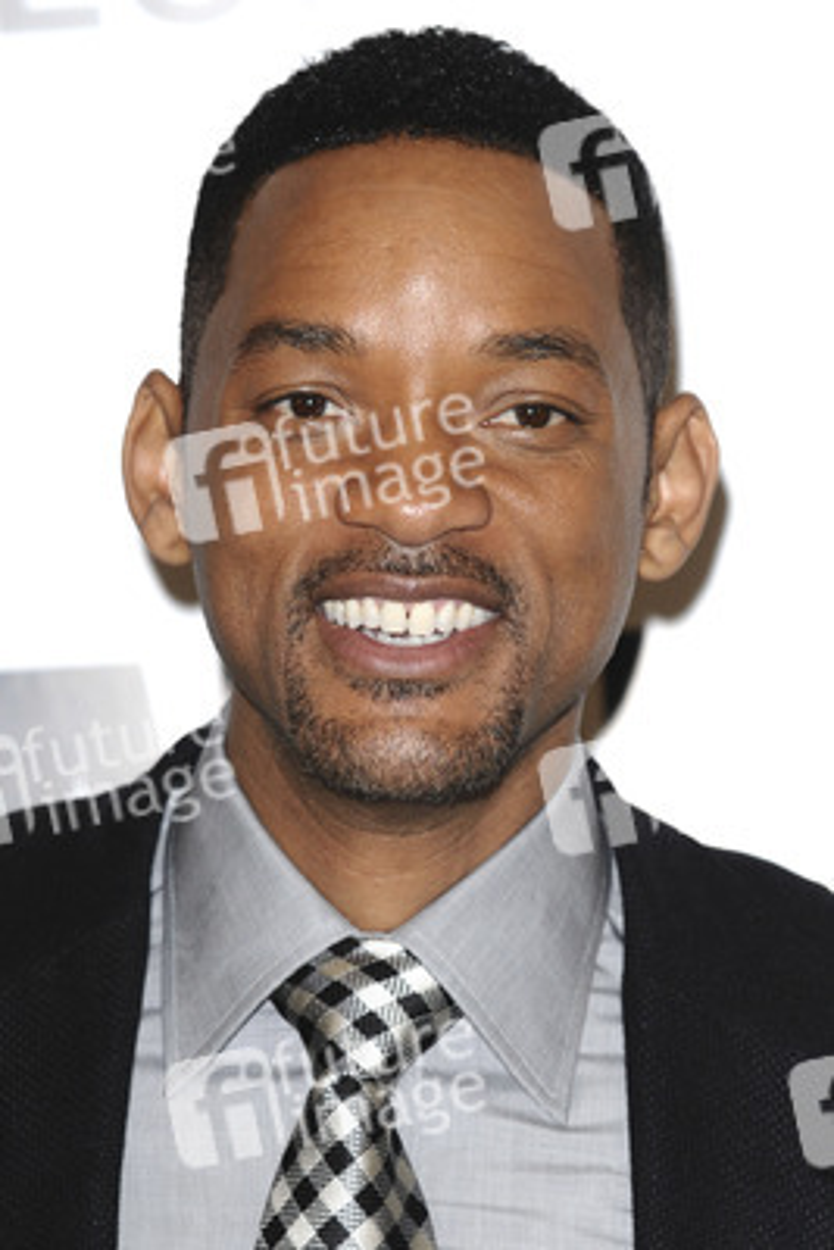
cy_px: 625
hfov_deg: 5.6
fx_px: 8593
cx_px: 417
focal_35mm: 248
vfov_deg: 8.3
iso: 320
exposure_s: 1/200
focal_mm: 165
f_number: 4.5
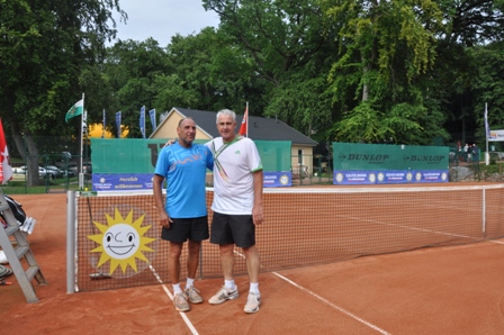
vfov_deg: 47.9
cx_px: 252
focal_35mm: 27
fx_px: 378
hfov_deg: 67.4
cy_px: 168
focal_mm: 18
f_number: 9
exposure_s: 1/320
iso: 200
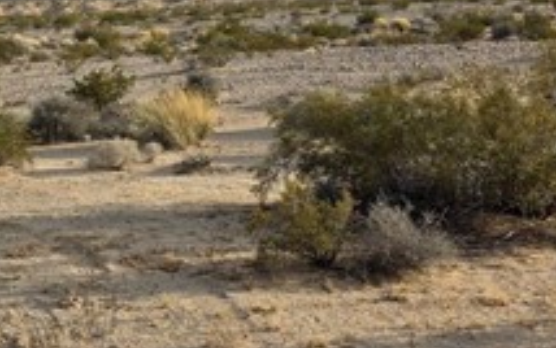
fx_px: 1107
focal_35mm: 73
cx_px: -3
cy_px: 119
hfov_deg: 26.6
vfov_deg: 17.8
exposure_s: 1/5778
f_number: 1.7
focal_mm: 6.3
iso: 80
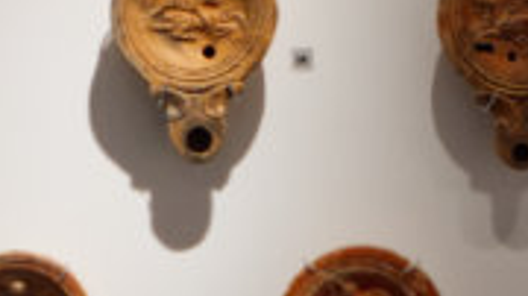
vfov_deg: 5.2
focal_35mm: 232
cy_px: 476
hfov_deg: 9.3
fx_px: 3246
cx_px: 158
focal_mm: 26
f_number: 5
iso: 400
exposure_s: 1/100
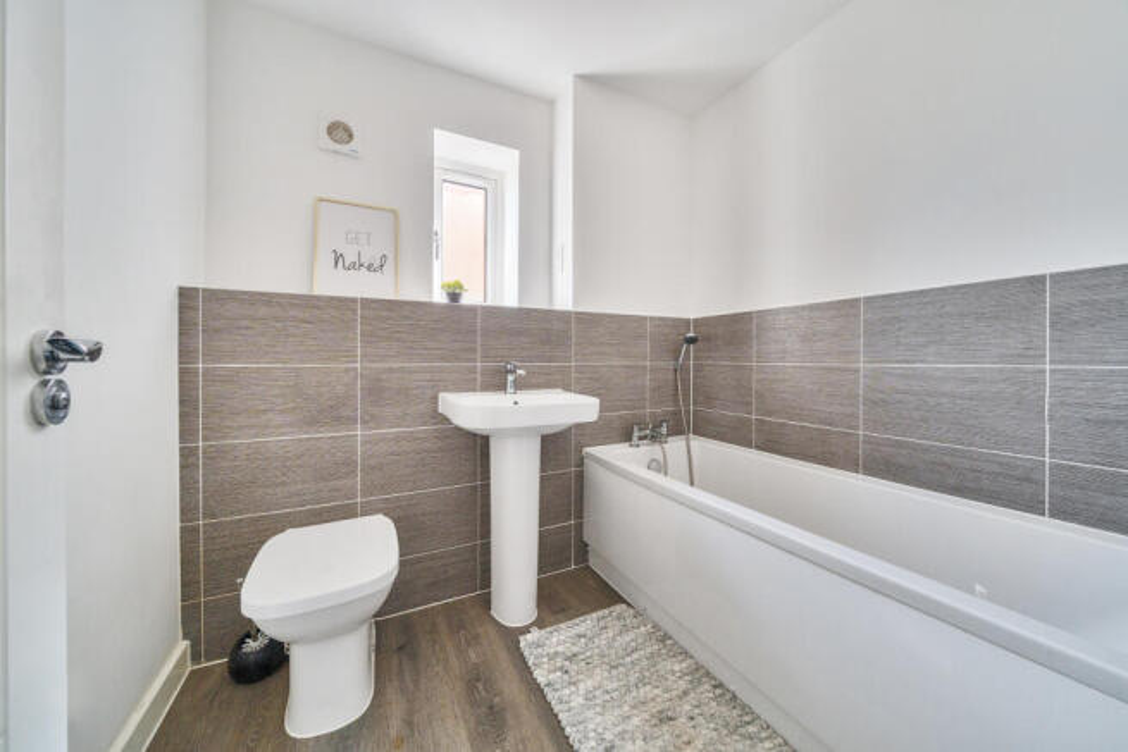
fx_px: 376
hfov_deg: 112.6
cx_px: 564
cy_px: 376
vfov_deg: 90.0
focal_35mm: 12
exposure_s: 1/20
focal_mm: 12
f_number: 8
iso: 400
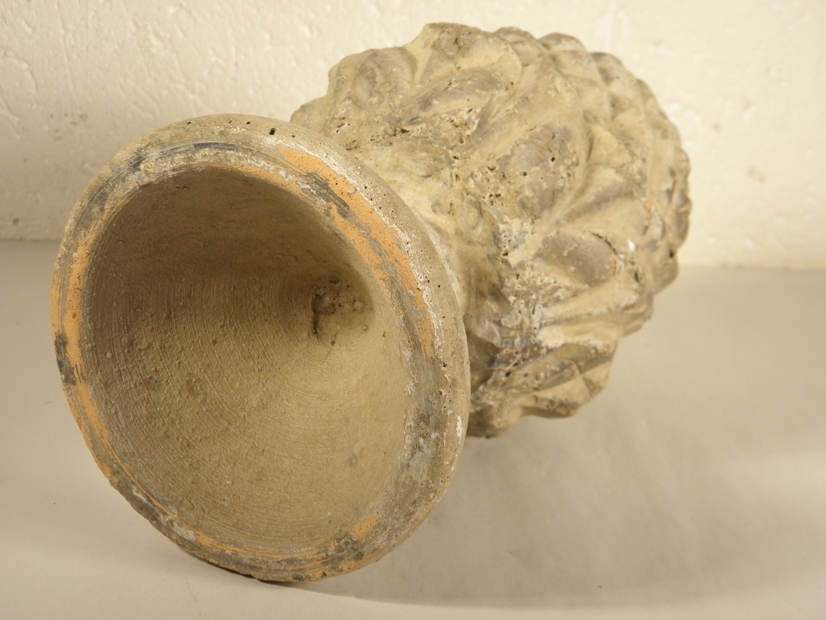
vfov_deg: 21.3
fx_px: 1646
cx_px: 417
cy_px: 308
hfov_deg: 28.2
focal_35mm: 69
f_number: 4.3
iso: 125
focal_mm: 12.2
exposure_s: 1/50
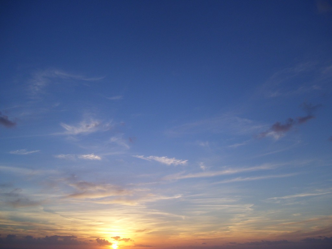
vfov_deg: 38.7
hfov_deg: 50.1
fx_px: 355
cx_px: 166
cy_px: 124
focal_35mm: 37
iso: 80
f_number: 2.7
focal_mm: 6
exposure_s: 1/750
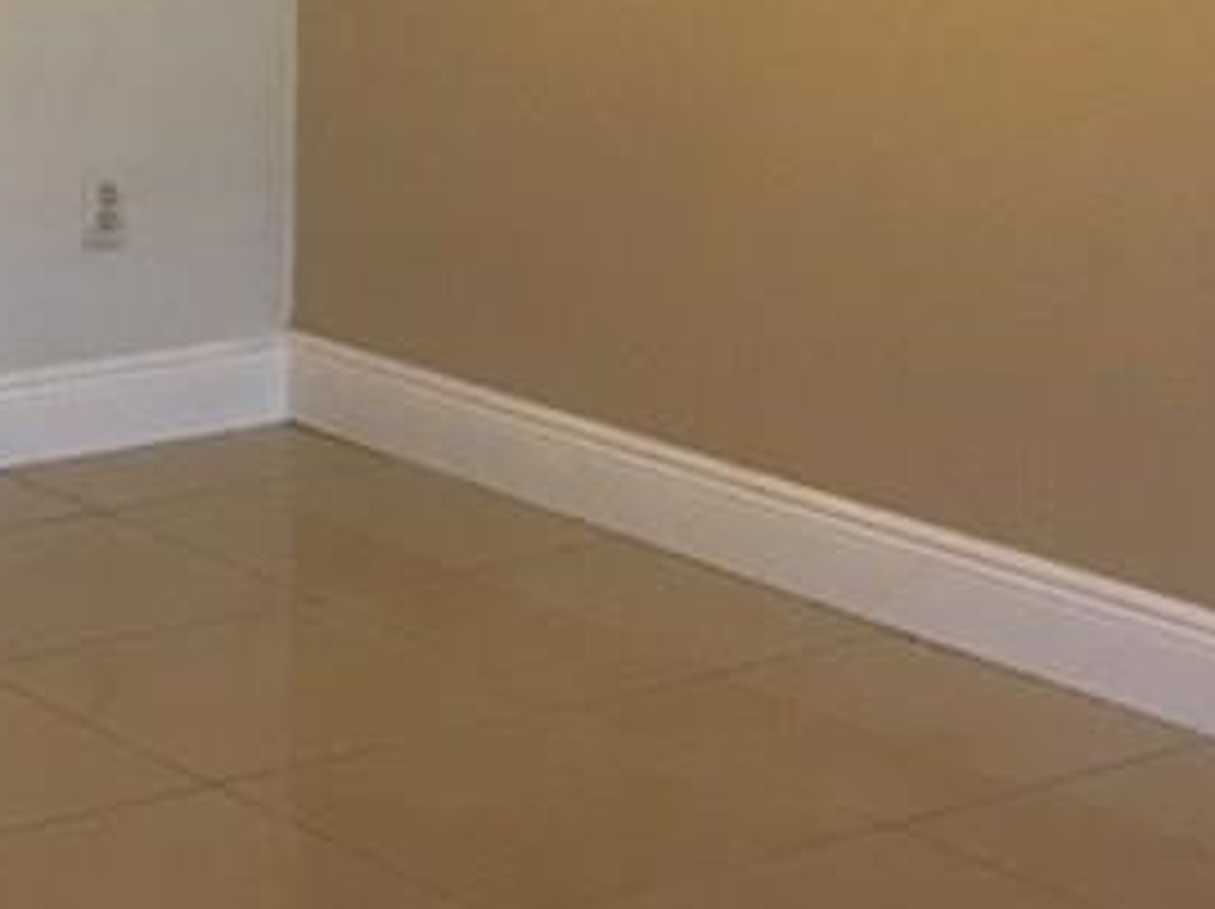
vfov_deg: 13.2
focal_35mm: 110
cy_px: -94
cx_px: 369
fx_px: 3858
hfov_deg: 17.8
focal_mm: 4.15
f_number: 2.2
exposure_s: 1/30
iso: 80
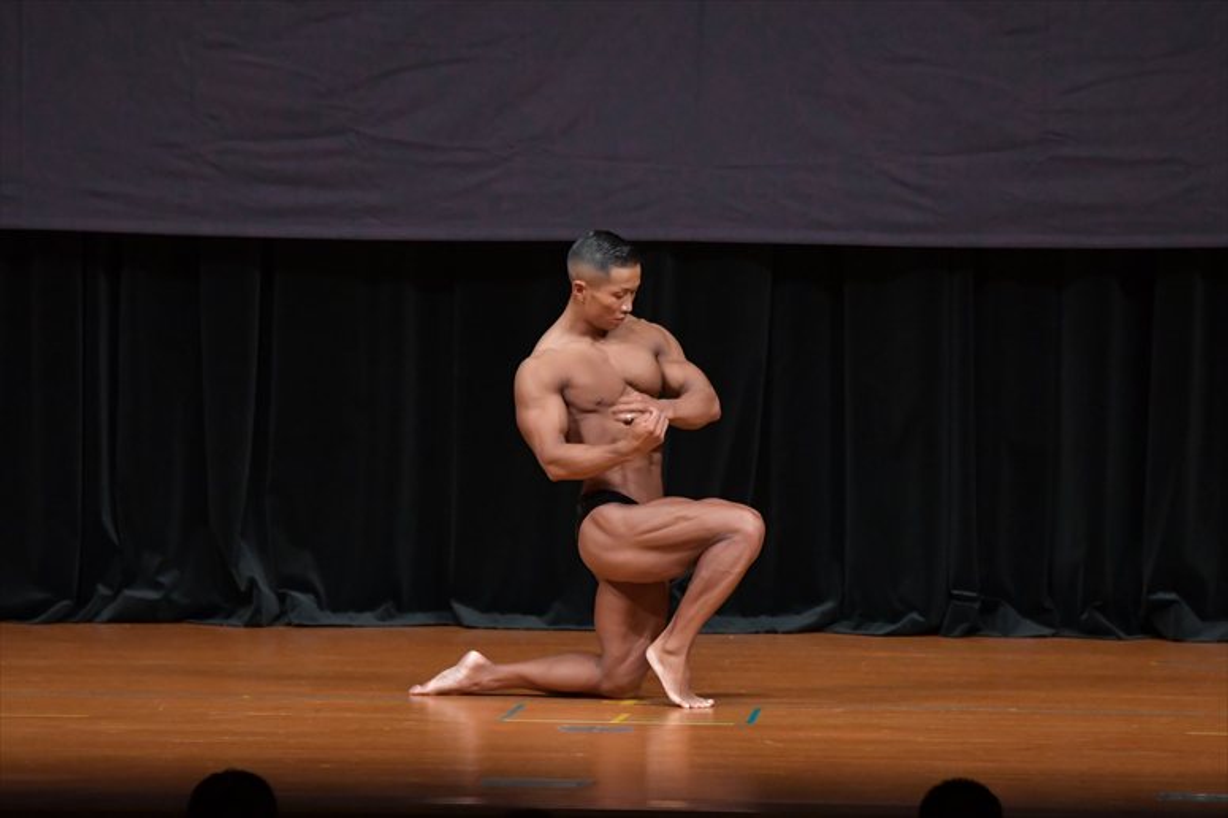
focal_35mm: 270
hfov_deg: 7.6
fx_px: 9206
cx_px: 614
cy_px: 409
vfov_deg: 5.1
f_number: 5.6
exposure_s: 1/400
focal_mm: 180
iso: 4000
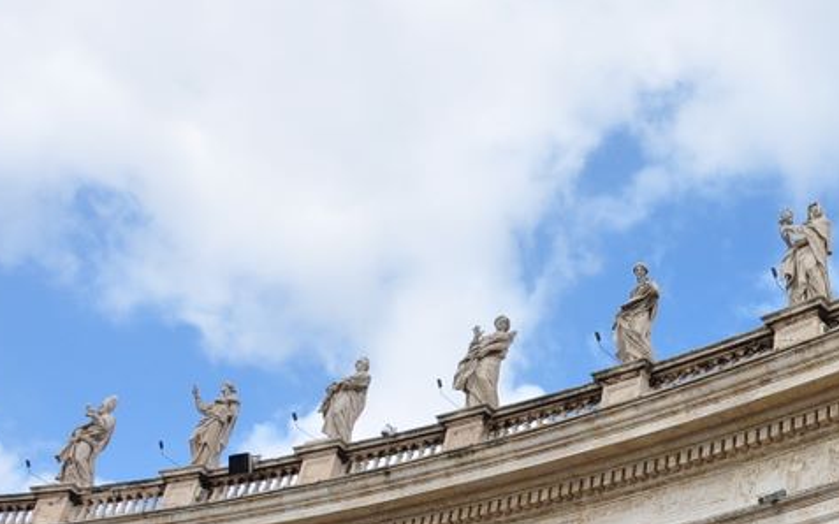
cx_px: 792
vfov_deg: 21.7
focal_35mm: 59
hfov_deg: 32.4
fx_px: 1349
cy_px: 424
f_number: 10
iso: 200
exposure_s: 1/250
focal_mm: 18
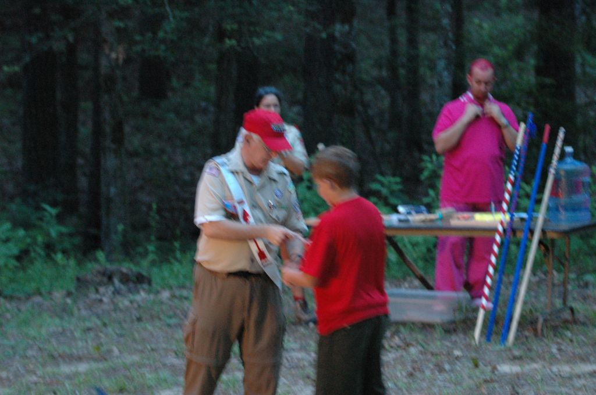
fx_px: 2431
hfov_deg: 14.0
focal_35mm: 147
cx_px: 298
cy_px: 198
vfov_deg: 9.3
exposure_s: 1/15
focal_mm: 98
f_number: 2.8
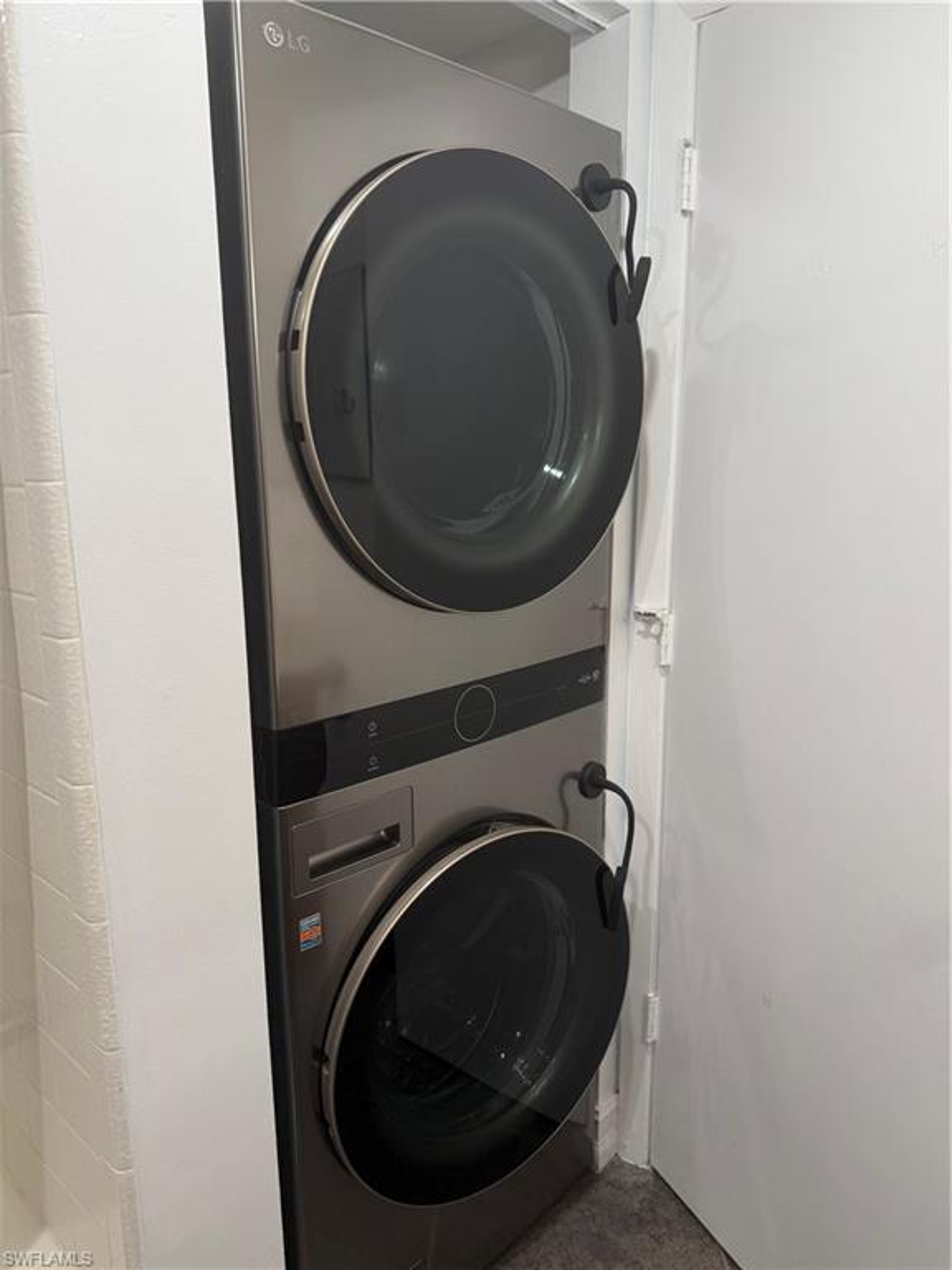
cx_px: 476
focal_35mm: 24
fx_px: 880
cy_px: 635
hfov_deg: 56.8
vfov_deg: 71.6
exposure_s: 1/60
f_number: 1.78
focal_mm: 6.76
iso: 125
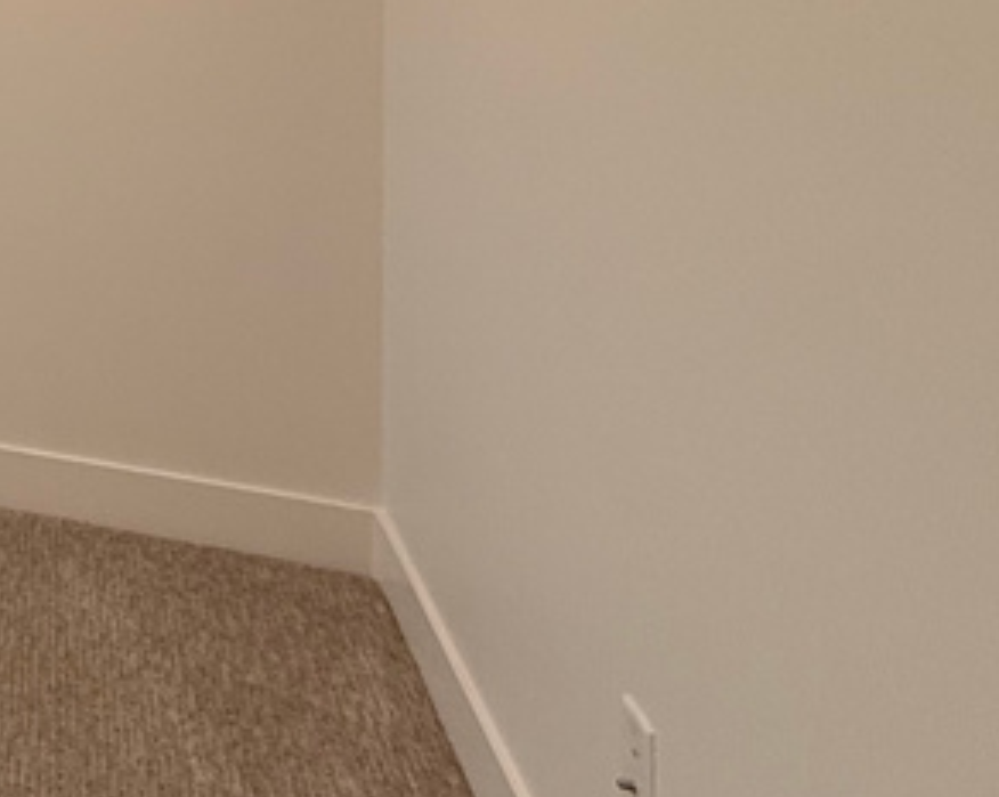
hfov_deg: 24.0
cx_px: -695
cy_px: -120
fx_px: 1418
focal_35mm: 48
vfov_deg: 28.1
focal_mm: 2.22
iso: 100
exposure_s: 1/120
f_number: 2.2
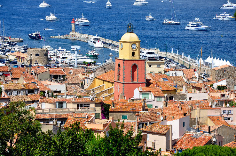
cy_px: 78
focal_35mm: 158
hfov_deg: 13.1
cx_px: 118
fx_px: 1031
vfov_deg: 8.7
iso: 200
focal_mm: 105
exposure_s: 1/400
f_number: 11
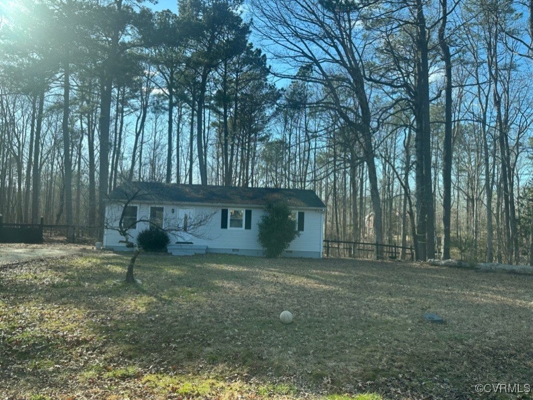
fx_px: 370
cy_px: 200
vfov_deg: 56.9
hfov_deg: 71.6
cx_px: 266
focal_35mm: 24
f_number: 1.78
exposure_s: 1/1227
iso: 80
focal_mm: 6.86
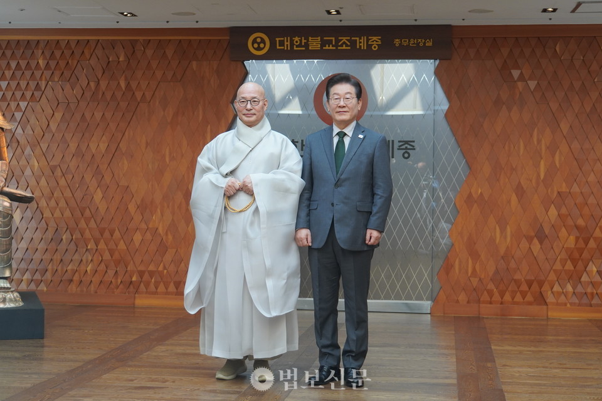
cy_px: 200
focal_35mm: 58
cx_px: 301
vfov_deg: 23.2
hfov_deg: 34.2
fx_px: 978
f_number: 4.5
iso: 800
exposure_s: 1/160
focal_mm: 39
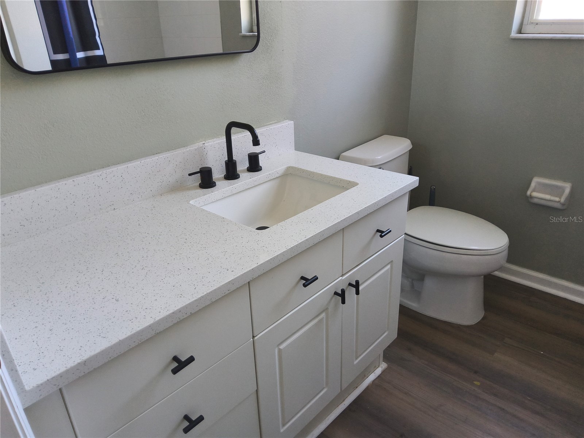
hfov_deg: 69.4
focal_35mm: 25
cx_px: 292
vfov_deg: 54.9
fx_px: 422
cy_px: 219
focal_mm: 3.08
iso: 160
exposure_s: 1/120
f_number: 2
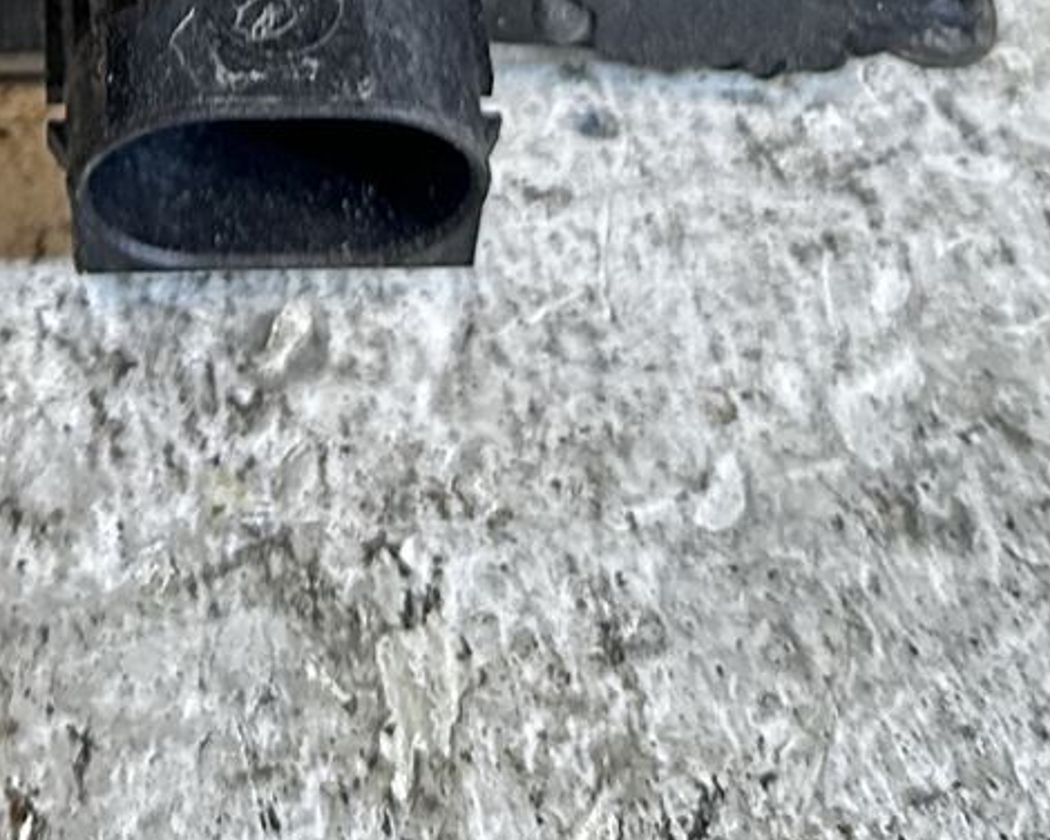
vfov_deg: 13.5
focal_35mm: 102
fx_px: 3170
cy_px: -686
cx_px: 105
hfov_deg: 18.5
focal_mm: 6.86
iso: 400
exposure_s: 1/50
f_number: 1.78
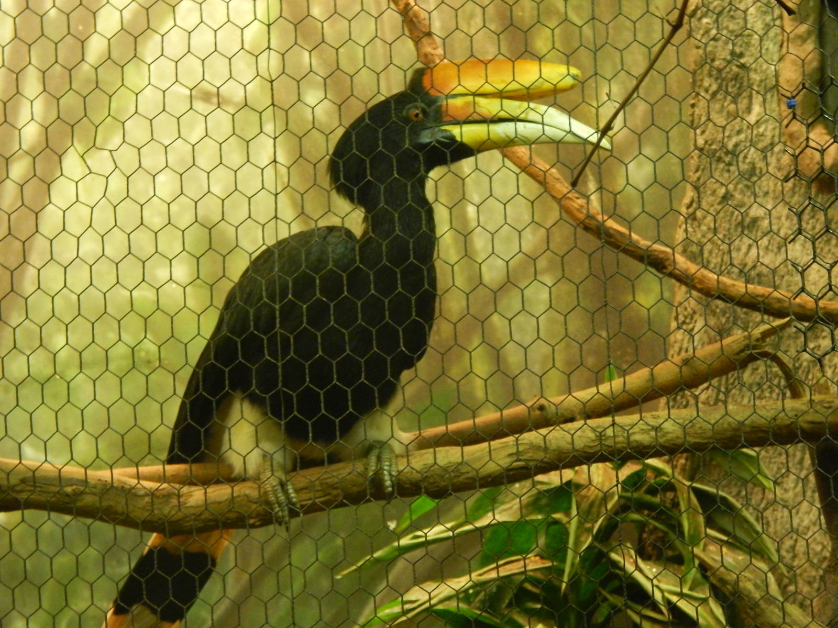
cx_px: 419
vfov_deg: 11.2
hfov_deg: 14.9
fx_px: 3196
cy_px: 314
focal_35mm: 132
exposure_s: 1/6
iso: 800
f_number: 4.8
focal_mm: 23.4
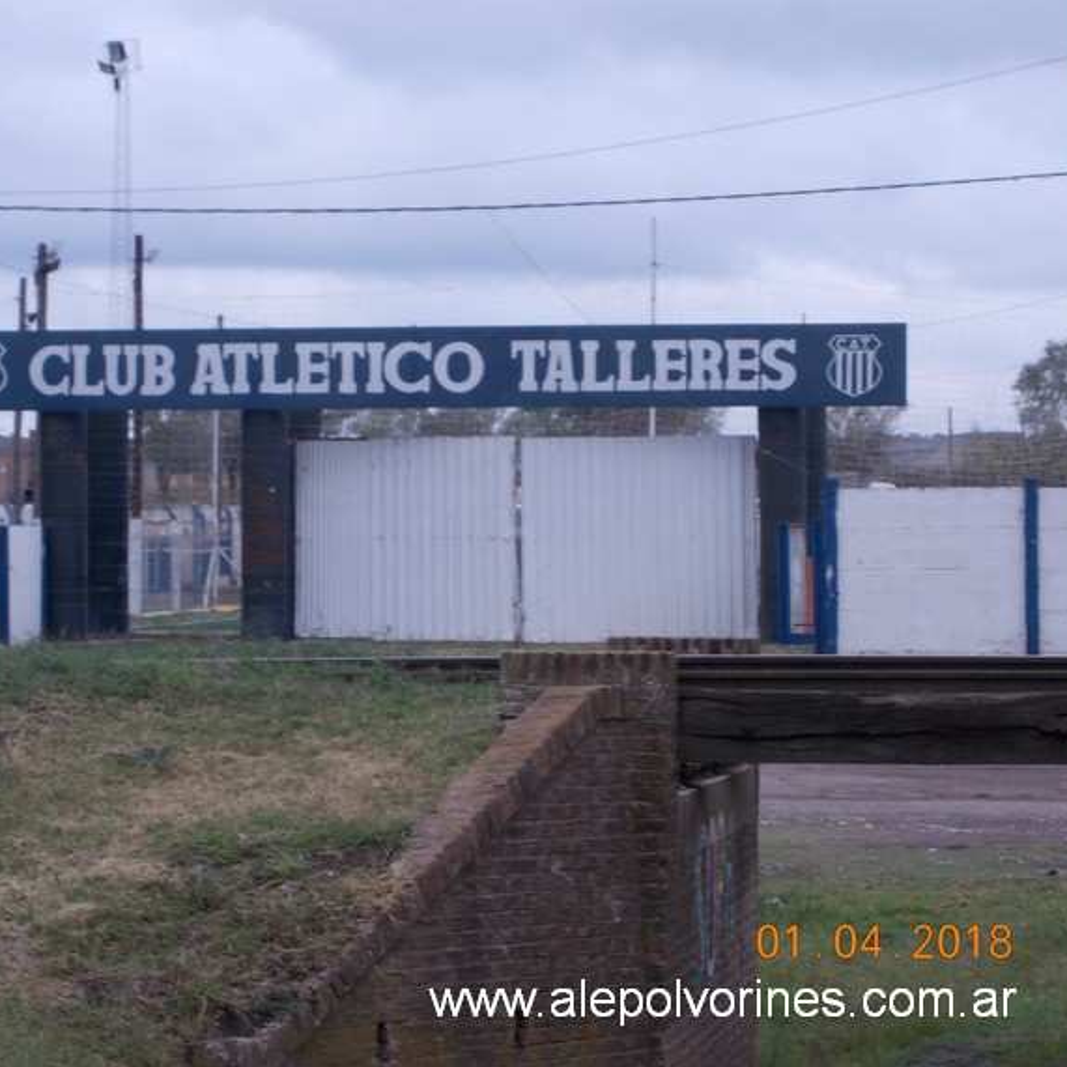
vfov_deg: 10.5
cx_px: 370
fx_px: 5789
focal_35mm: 166
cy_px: 533
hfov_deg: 10.5
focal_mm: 20
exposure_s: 1/60
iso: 100
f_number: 6.8
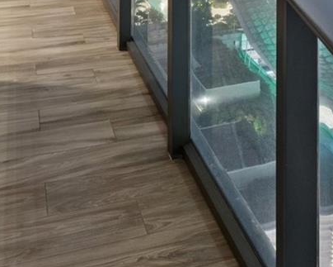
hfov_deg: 35.8
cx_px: 209
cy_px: -158
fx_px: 512
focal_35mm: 52
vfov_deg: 22.5
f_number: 8
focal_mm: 14
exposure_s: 13
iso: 200
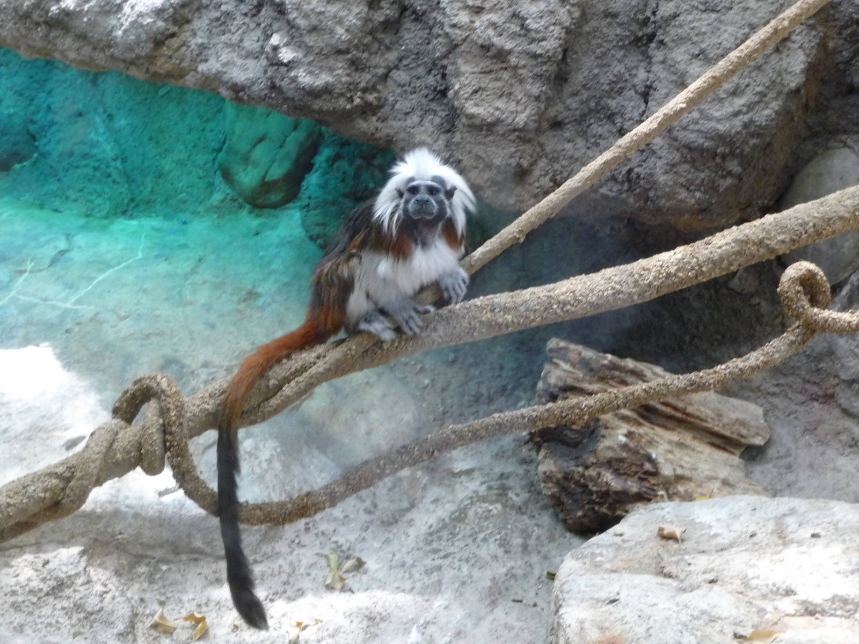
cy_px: 322
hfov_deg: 22.0
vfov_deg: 16.6
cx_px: 430
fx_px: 2209
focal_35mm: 89
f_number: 4.7
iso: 400
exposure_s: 1/8
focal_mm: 15.2
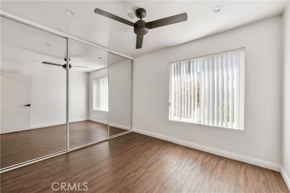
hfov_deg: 104.3
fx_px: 113
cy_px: 96
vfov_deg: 81.1
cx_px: 145
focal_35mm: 14
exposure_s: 1/80
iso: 100
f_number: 10
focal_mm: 14
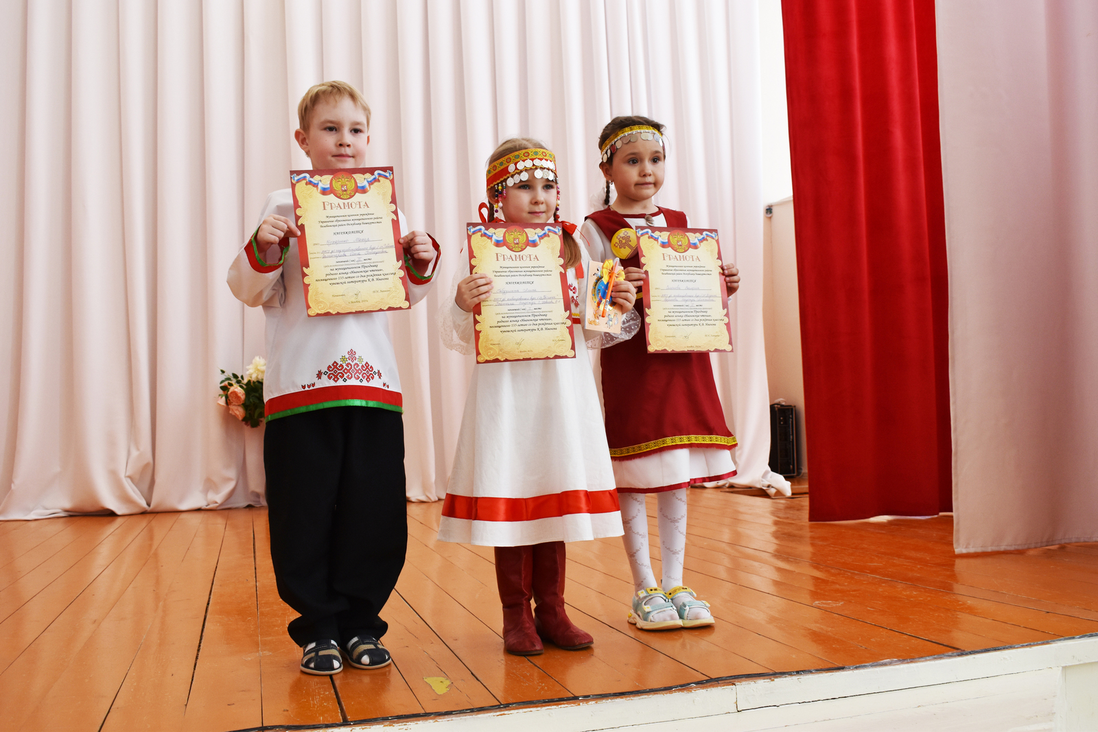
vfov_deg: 36.9
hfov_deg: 53.1
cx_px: 549
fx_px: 1098
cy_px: 366
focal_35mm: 36
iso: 400
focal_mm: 24
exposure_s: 1/125
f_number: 5.6
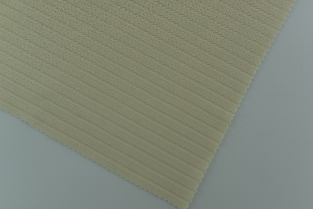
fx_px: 435
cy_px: 104
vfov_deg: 27.0
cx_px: 156
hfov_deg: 39.6
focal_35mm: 50
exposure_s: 1/400
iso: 100
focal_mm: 50
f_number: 3.5
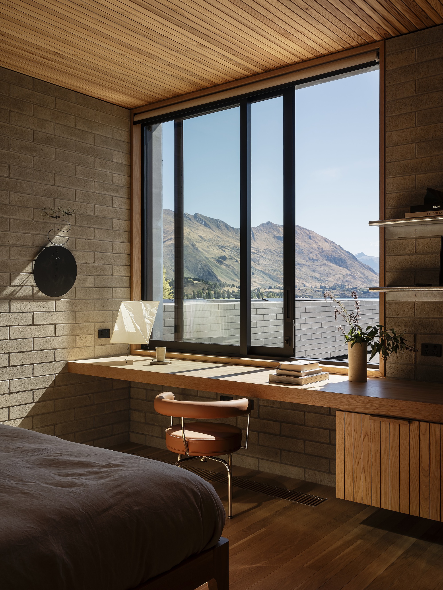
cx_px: 222
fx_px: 563
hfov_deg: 42.9
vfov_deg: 55.4
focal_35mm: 33
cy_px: 295
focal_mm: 41.8
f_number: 16
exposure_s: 1/40
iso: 100
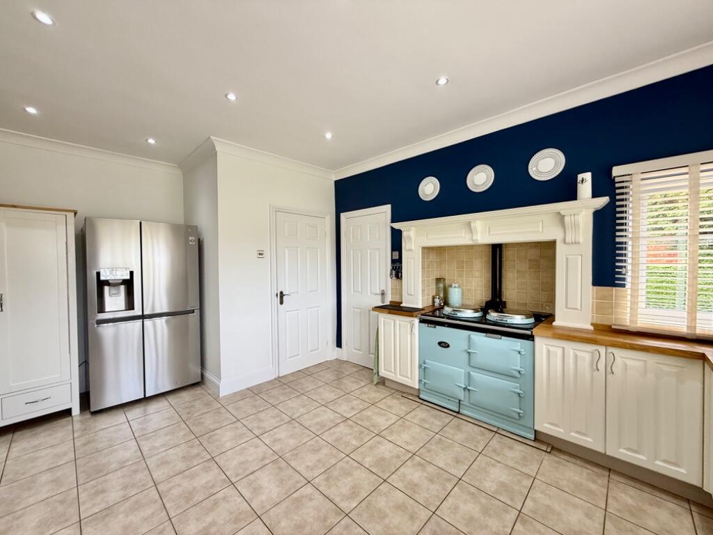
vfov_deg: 85.7
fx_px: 288
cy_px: 268
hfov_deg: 102.1
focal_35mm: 14
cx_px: 356
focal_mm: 2.22
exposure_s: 1/99
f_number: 2.2
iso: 125
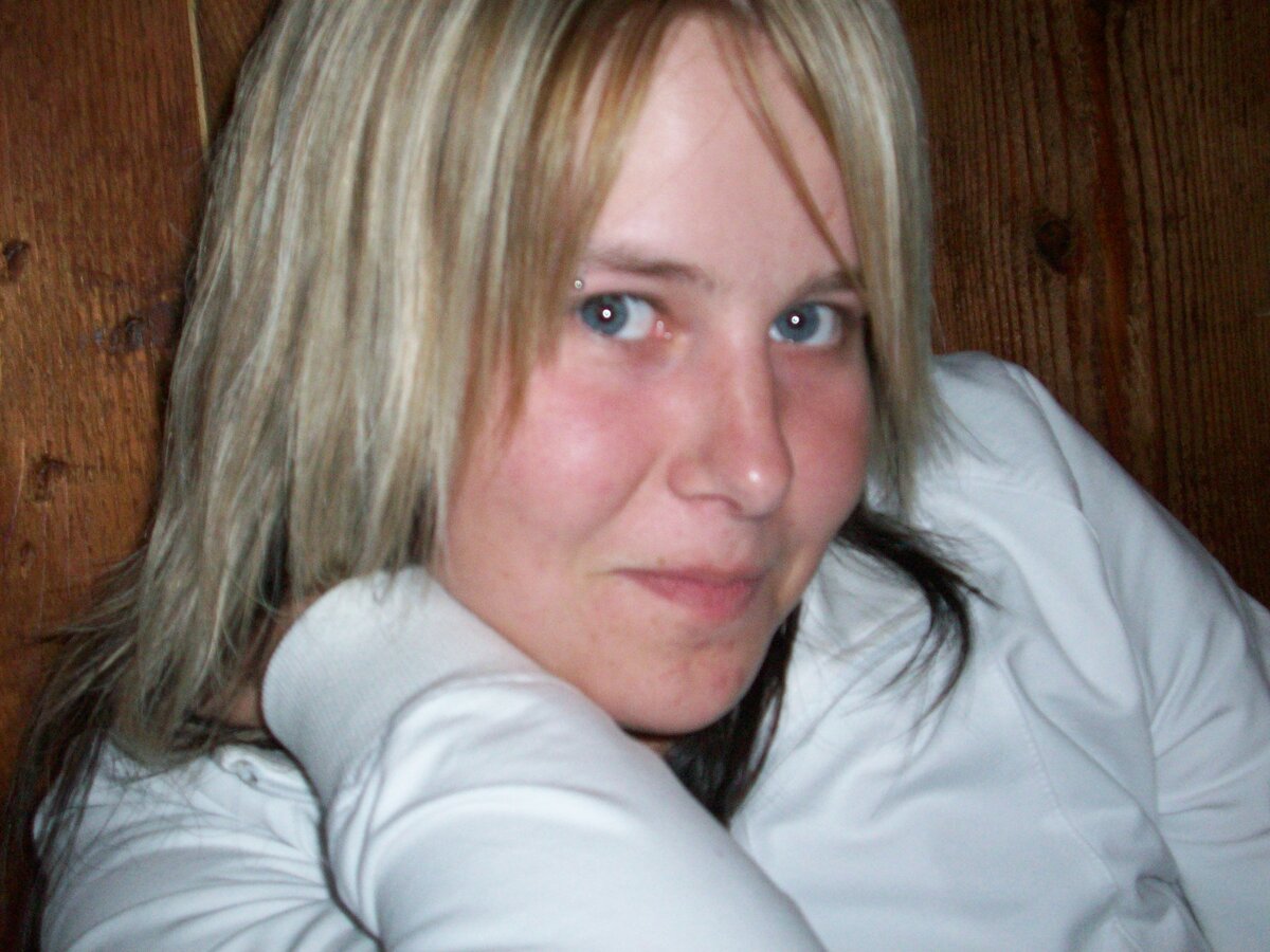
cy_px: 476
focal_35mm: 54
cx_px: 635
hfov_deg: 35.5
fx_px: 1981
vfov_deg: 27.0
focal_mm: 9
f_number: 3.4
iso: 200
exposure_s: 1/80.7
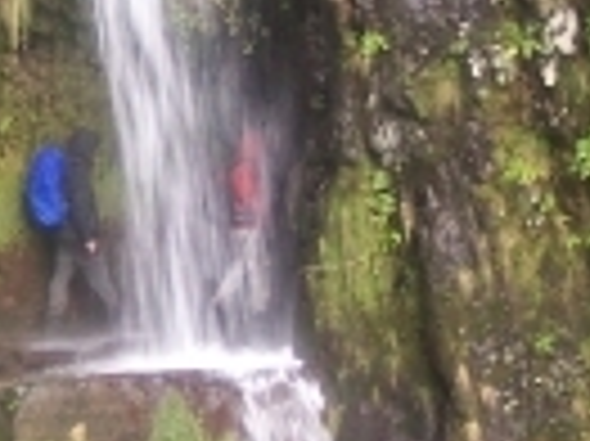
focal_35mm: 174
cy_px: 144
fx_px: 2963
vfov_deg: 8.5
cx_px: 81
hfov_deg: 11.3
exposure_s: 1/25
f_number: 2.8
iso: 140
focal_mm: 6.3
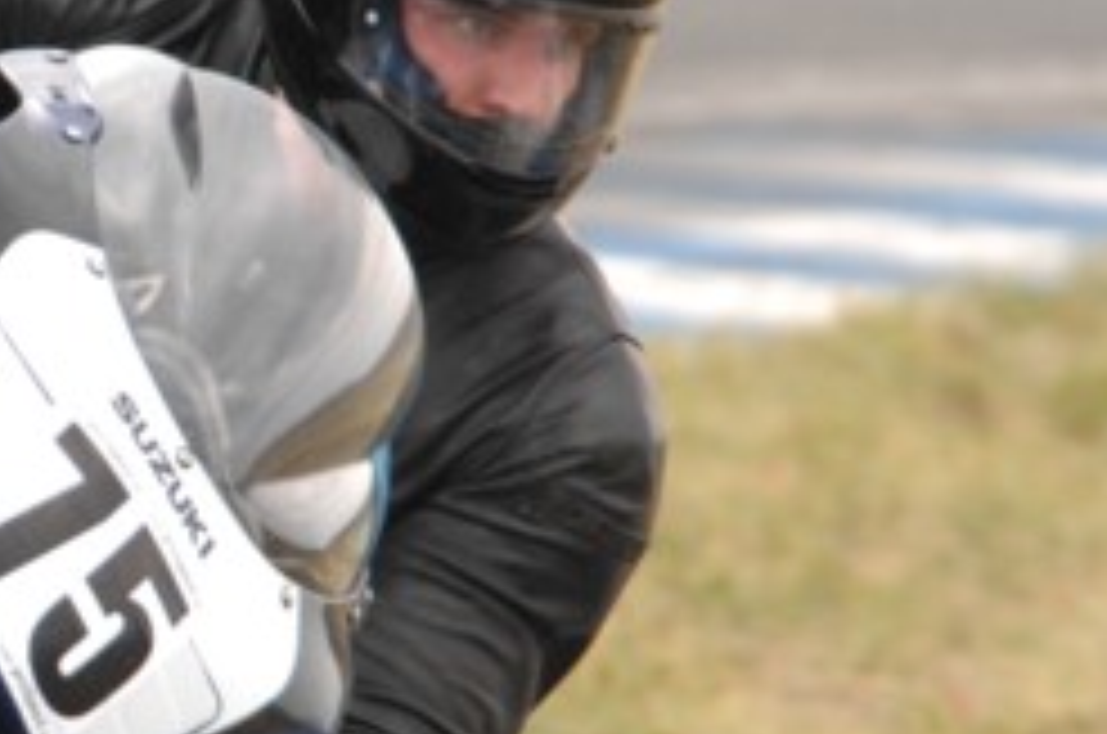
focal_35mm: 2931
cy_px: 502
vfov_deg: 0.5
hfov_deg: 0.7
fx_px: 89952
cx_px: -220
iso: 640
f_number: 7.1
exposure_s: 1/500
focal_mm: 600
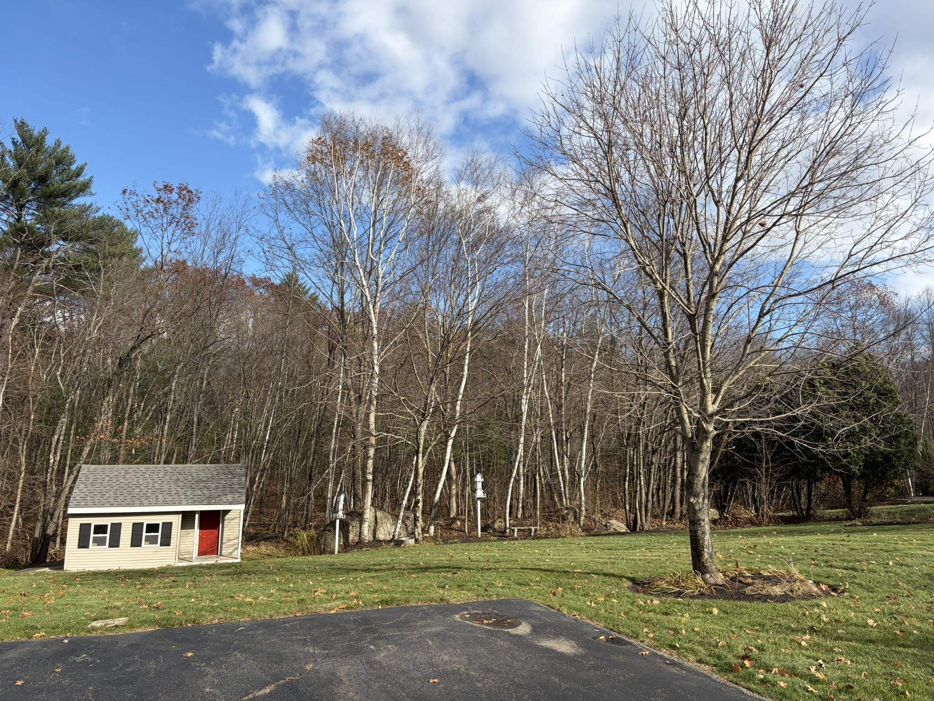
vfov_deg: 53.1
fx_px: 702
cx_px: 467
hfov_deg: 67.3
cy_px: 350
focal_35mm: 26
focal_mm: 5.96
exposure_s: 1/2283
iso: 50
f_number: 1.6
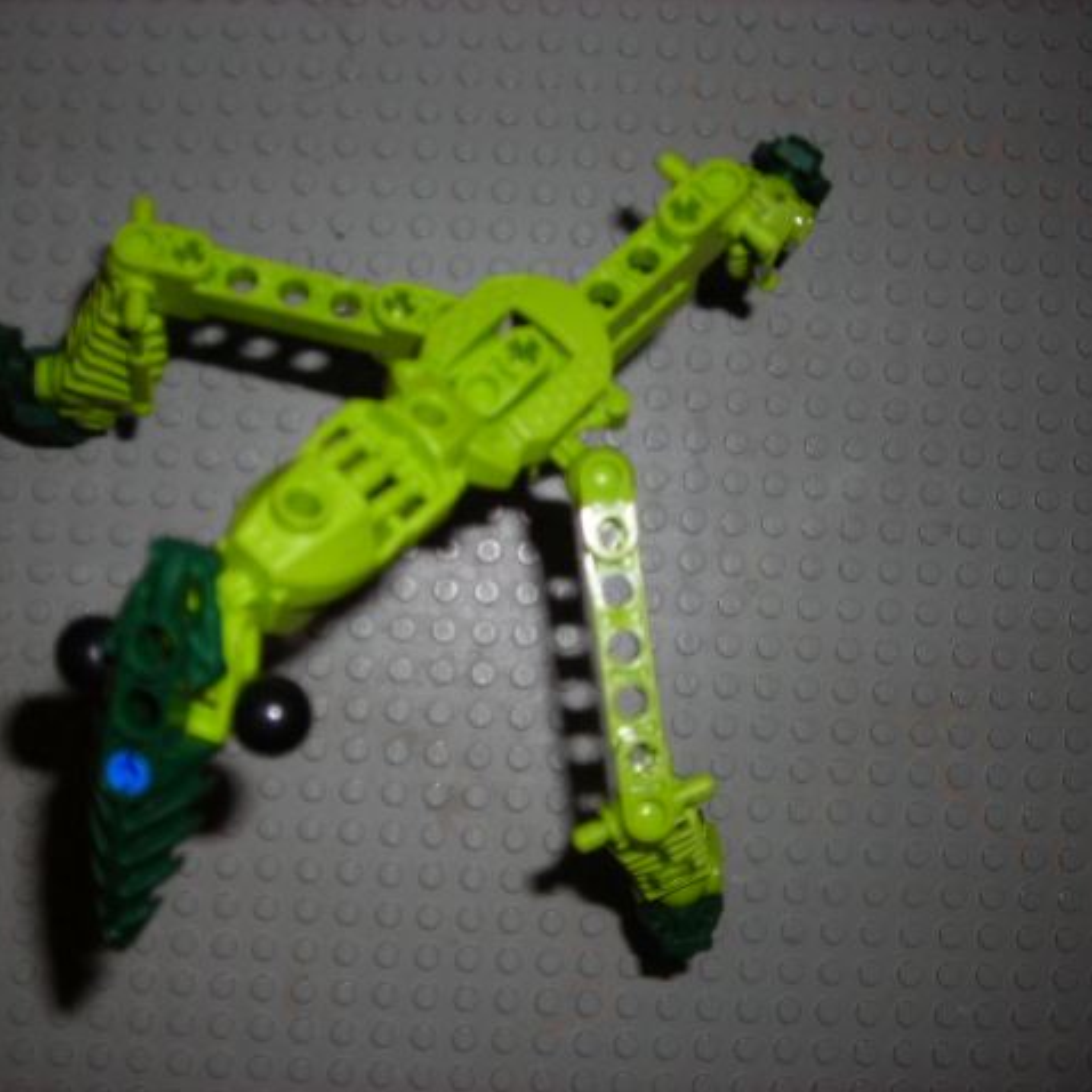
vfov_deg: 37.6
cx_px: 455
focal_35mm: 45
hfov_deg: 37.5
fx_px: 1606
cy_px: 546
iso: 50
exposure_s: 1/60.1
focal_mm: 6.3
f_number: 3.2
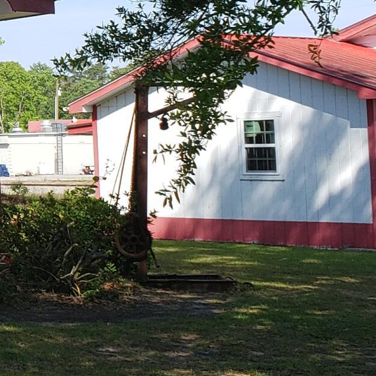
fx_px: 1352
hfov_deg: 13.2
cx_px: -424
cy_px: 64
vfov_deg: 15.7
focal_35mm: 110
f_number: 2.4
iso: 50
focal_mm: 4.3
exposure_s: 1/850
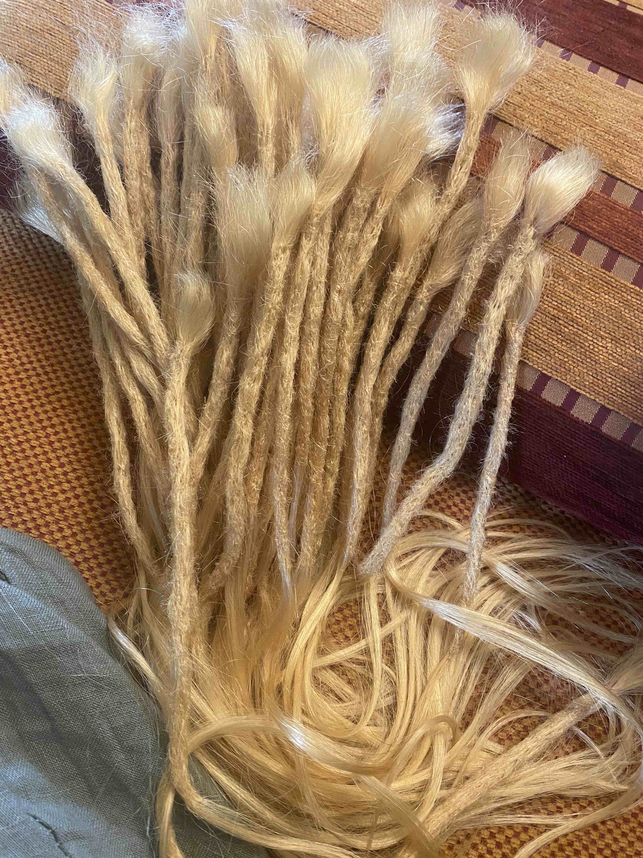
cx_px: 322
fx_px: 644
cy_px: 429
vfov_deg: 67.3
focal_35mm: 26
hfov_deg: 53.1
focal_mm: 4.25
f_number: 1.8
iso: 500
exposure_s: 1/50
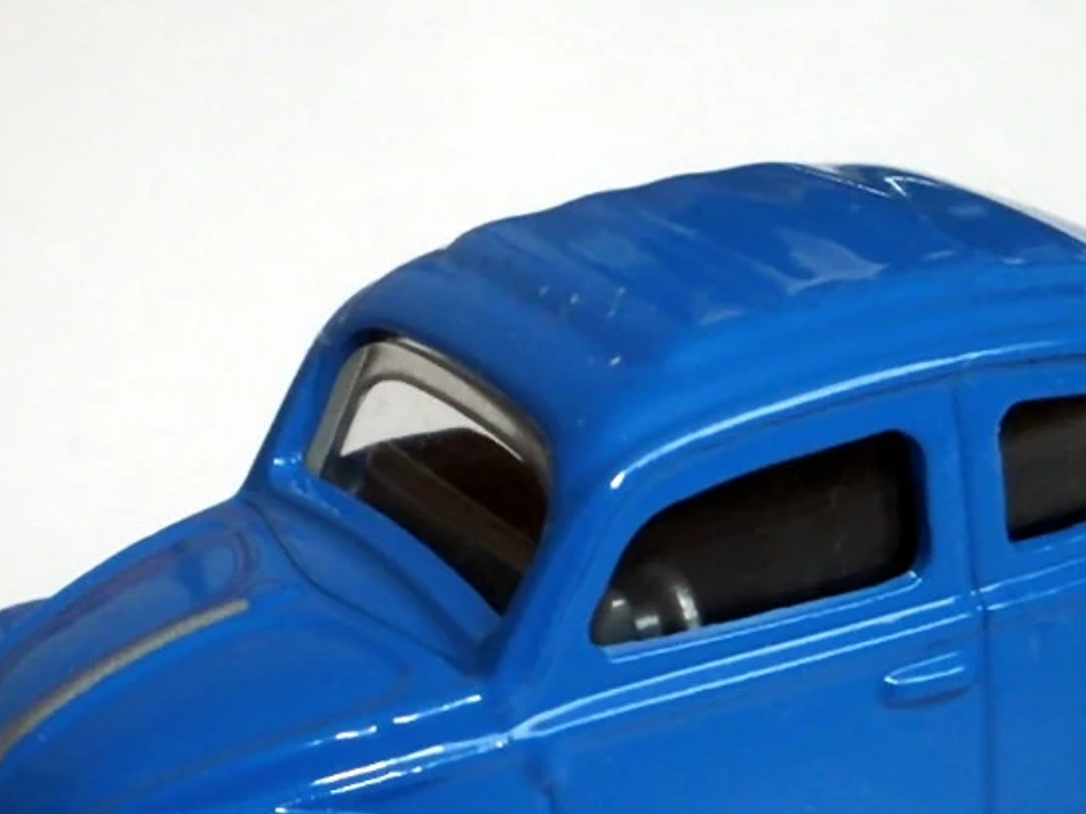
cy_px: 733
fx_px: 3231
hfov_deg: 19.0
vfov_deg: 14.2
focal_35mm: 103
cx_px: 676
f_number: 3.4
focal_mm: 8.3
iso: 200
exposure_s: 1/80
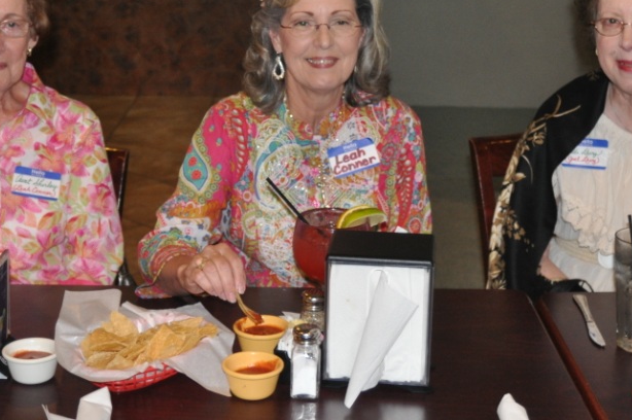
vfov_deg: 19.3
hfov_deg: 28.9
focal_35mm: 70
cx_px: 312
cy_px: 95
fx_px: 1228
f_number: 3.5
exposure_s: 1/60
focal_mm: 28
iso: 800
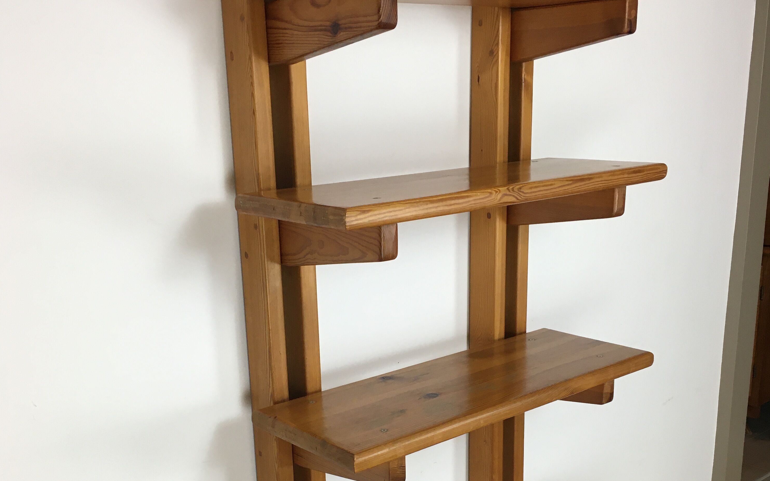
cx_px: 381
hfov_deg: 47.2
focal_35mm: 42
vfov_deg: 29.9
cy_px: 380
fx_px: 881
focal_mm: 4.15
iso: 40
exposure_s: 1/33
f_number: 2.2
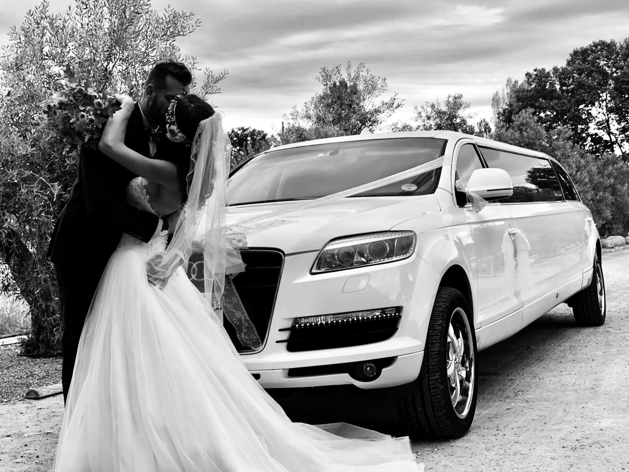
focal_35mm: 57
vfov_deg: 25.7
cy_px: 236
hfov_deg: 33.8
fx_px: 1036
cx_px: 314
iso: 20
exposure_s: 1/213
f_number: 2.8
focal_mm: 6.6
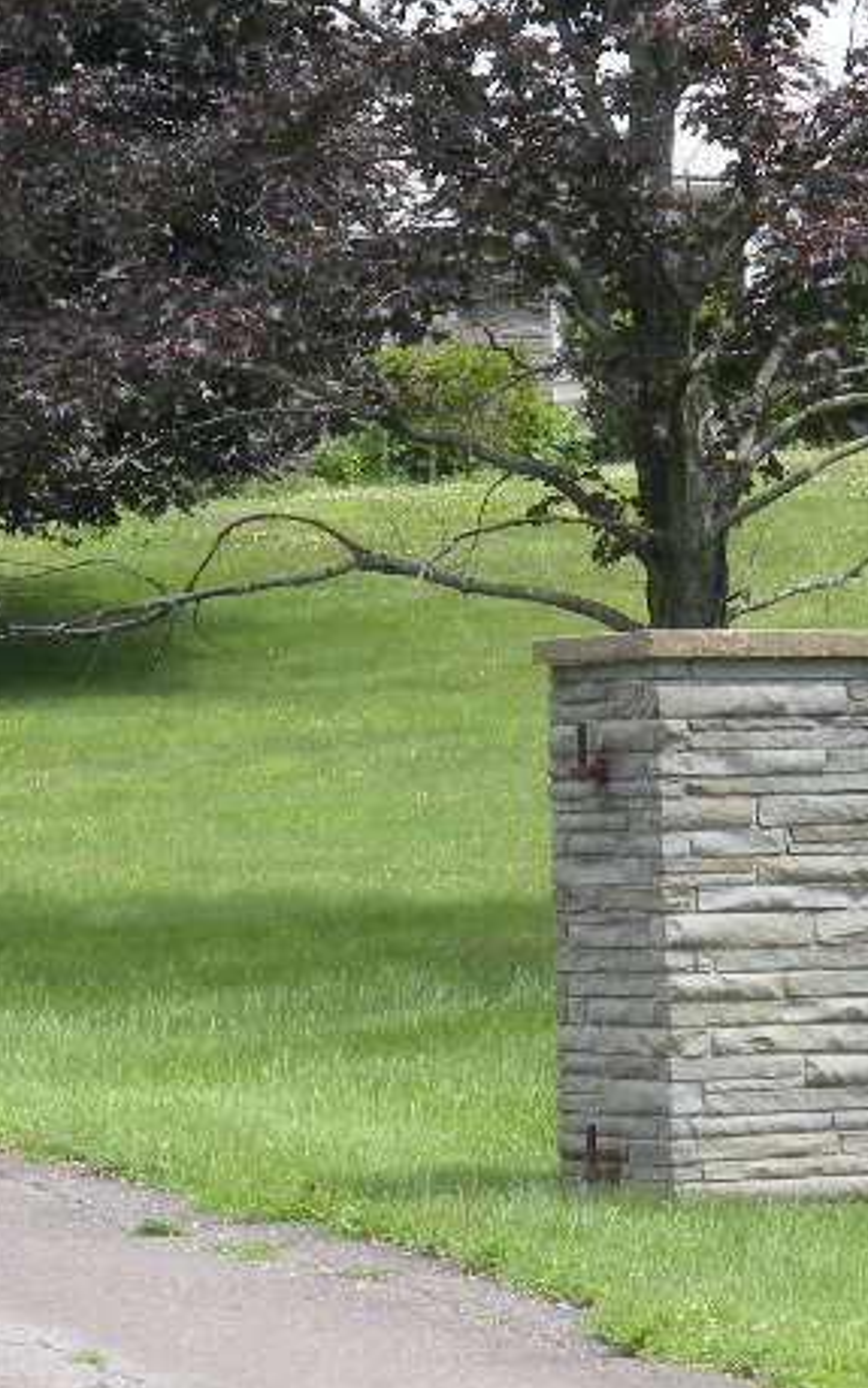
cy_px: 792
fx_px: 9838
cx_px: 605
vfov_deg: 8.1
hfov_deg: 5.1
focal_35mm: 260
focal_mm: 19.4
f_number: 5.6
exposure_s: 1/128
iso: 64
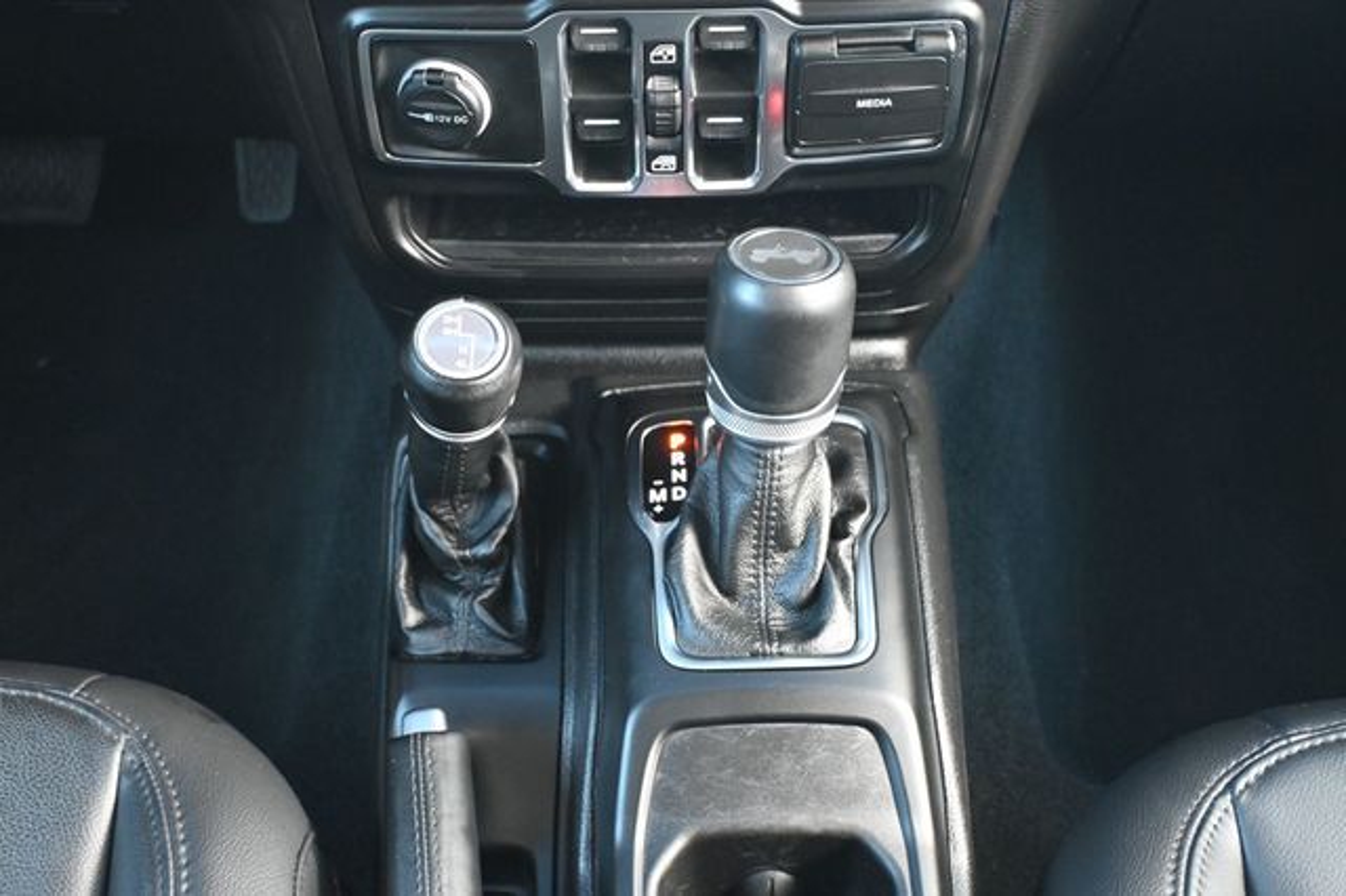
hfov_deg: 40.6
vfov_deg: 27.6
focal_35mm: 49
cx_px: 673
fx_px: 1822
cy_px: 448
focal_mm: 32.5
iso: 3600
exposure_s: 1/60
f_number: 5
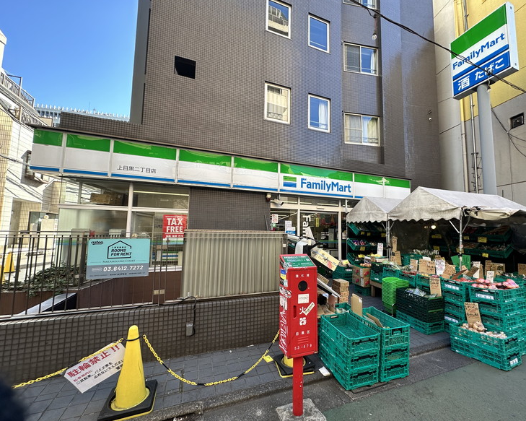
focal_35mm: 15
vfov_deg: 84.0
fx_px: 233
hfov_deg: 96.5
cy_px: 213
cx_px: 288
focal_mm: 2.22
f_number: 2.2
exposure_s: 1/185
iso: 40
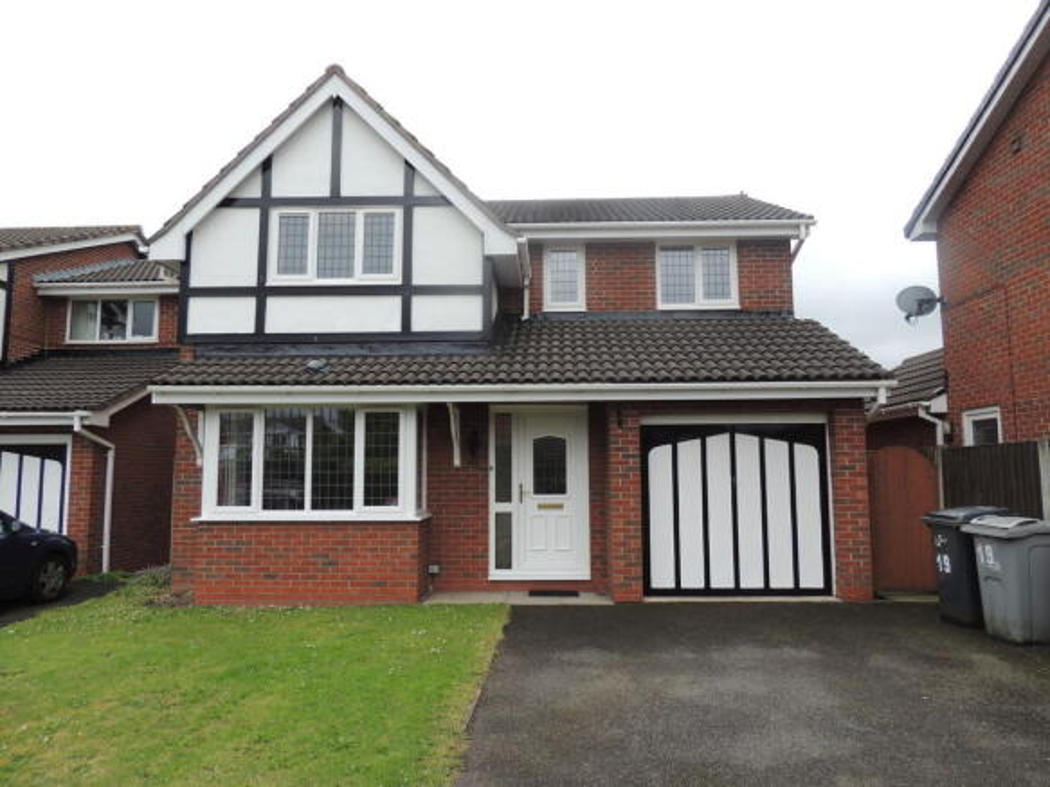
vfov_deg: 56.8
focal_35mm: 24
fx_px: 728
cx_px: 525
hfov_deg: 71.6
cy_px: 394
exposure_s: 1/640
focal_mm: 4.3
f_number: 3
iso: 100
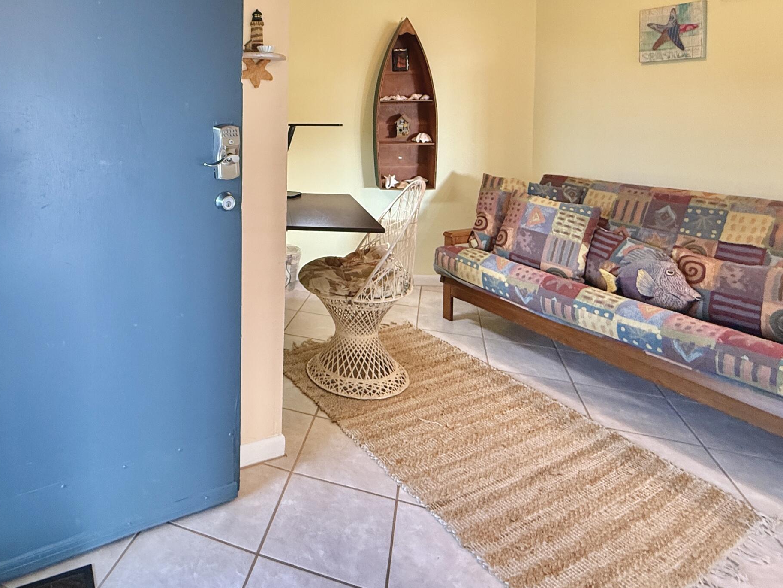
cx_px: 246
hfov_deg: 71.2
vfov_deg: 55.2
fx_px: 520
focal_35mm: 23
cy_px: 126
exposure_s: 1/60
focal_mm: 2.22
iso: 320
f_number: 2.2
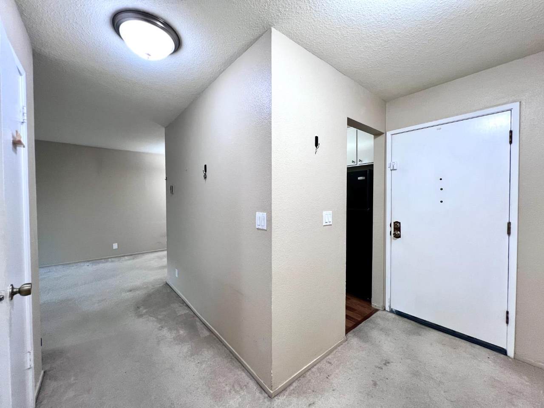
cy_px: 204
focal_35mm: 13
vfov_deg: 89.9
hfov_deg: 106.2
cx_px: 272
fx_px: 204
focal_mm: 1.57
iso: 160
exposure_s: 1/60
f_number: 1.8
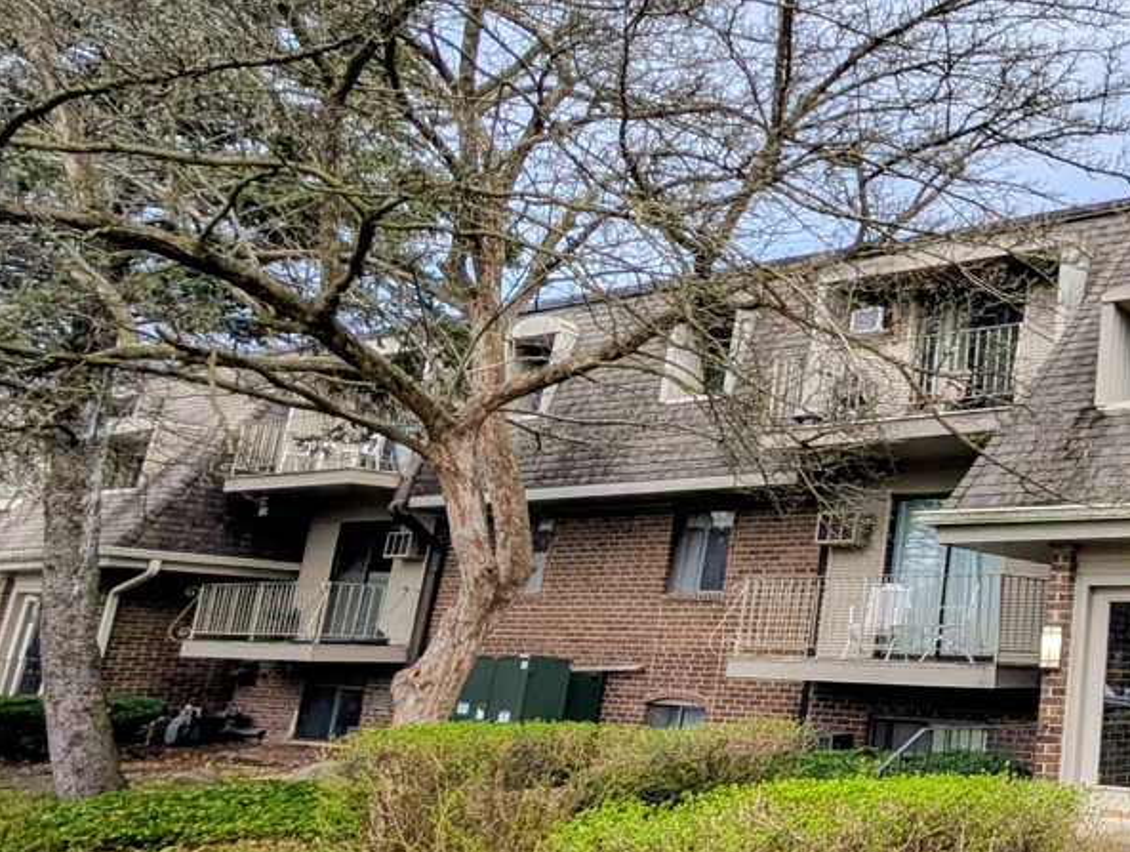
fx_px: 948
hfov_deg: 43.7
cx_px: 1300
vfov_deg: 48.3
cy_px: 448
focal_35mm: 29
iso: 54
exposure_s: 1/500
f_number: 1.7
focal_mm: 2.02
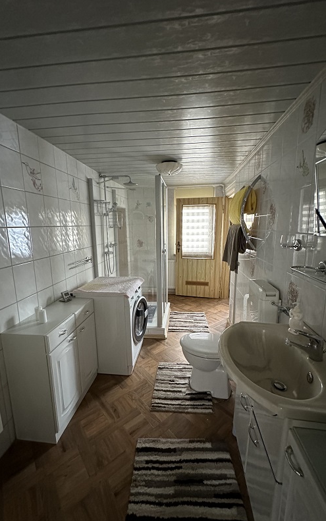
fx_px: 213
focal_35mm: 15
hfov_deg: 74.8
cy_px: 261
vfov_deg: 101.4
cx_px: 159
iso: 800
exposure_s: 1/60
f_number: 2.2
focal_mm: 2.22
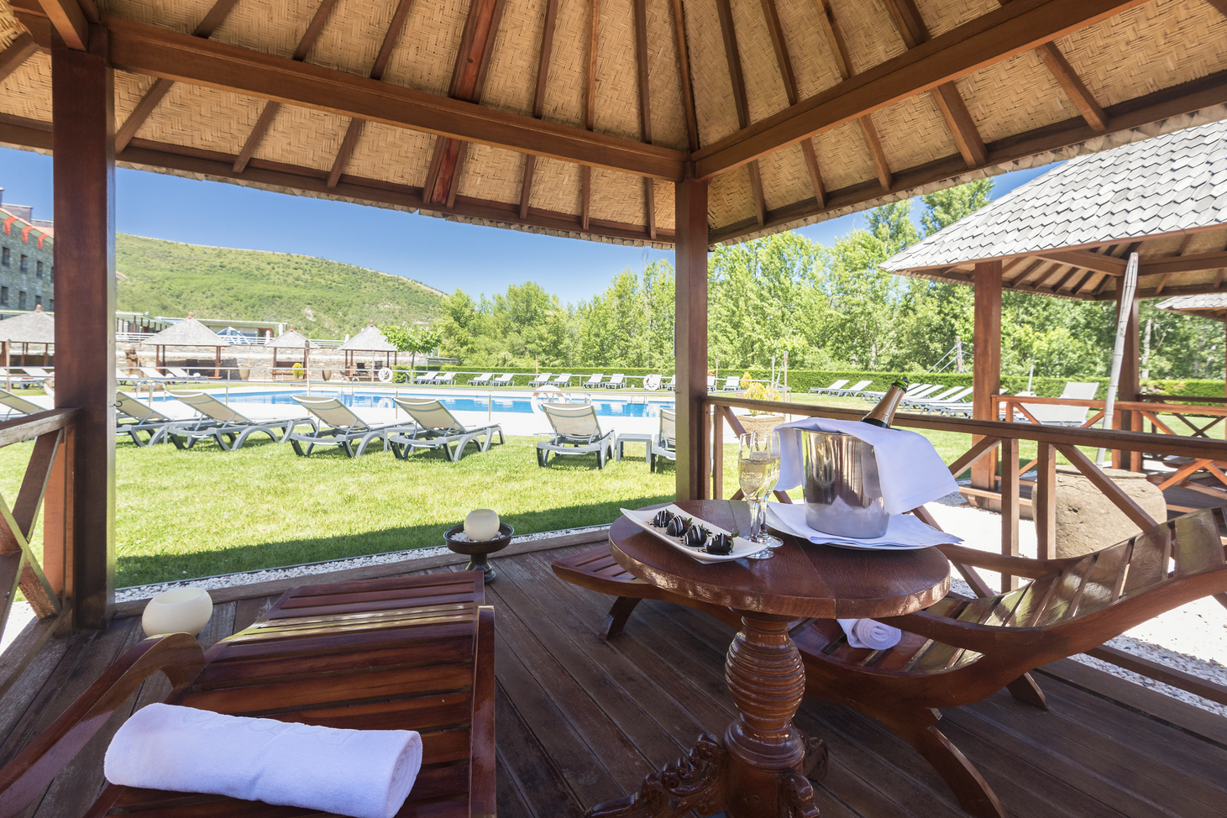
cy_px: 409
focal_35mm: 16
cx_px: 614
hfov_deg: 96.7
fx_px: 545
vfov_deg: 73.7
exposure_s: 1/125
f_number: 8
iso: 800
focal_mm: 16
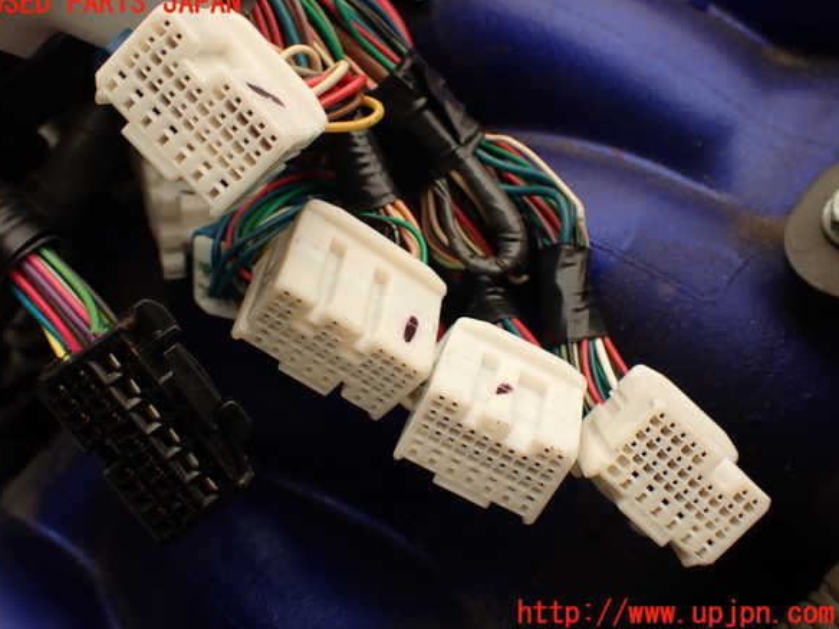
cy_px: 309
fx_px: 897
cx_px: 411
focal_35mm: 37
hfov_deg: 50.1
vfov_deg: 38.7
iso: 100
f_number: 3.5
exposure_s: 1/200
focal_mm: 6.37
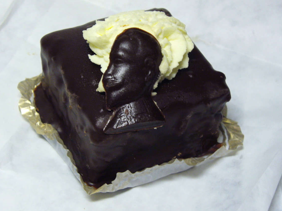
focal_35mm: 88
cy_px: 101
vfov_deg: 16.8
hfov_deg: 22.2
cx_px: 126
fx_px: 717
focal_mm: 12.8
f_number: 3.3
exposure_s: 1/30
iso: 200
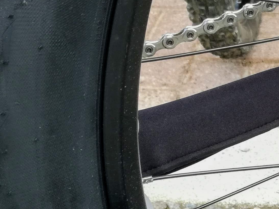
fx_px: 830
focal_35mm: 103
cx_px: 319
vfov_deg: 14.4
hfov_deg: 18.3
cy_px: 114
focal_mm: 3.79
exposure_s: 1/138
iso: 50
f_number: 2
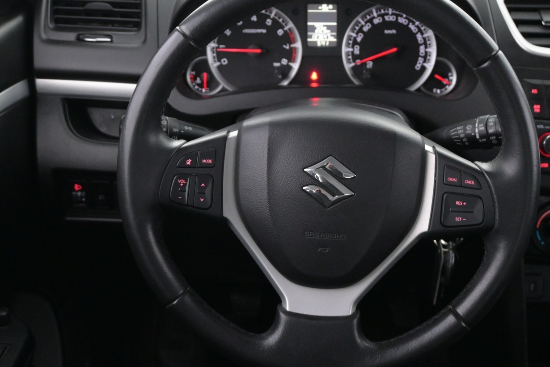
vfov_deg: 24.9
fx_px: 830
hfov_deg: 36.6
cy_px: 198
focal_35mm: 54
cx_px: 321
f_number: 4.5
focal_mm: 27.5
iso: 3600
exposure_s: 1/40
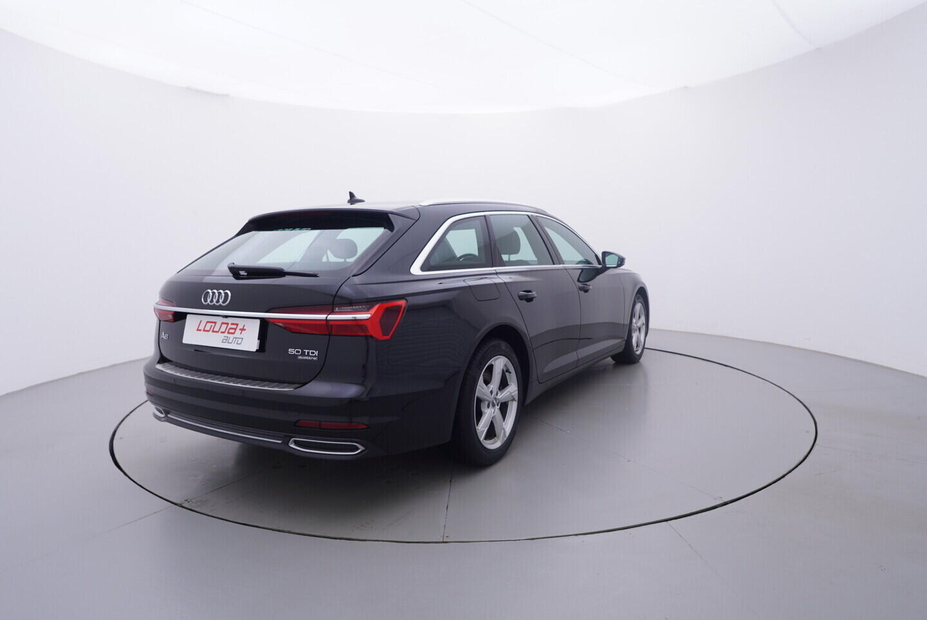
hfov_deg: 77.3
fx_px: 580
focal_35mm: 22
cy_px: 310
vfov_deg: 56.2
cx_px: 464
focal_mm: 15
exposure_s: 1/80
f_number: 5
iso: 200
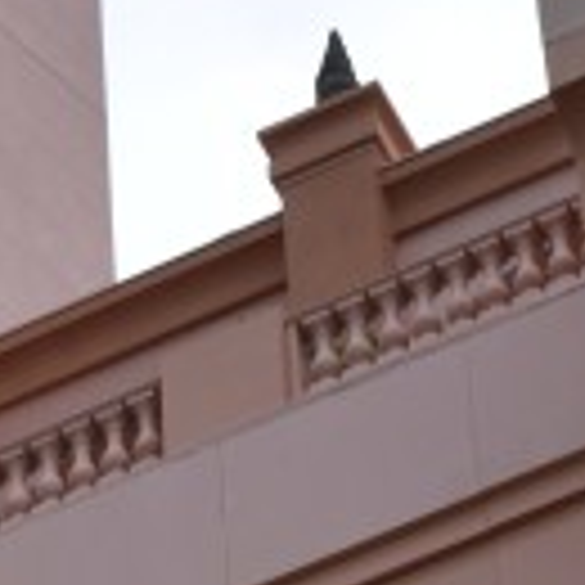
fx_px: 7782
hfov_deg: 4.3
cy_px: 1602
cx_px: 328
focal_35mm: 407
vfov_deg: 4.2
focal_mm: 46
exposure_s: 1/200
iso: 100
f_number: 8
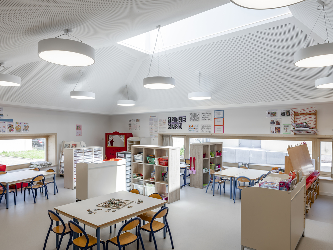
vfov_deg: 56.8
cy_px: 132
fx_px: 231
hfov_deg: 71.6
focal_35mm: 24
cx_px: 167
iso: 100
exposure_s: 1/10
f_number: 11
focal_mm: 23
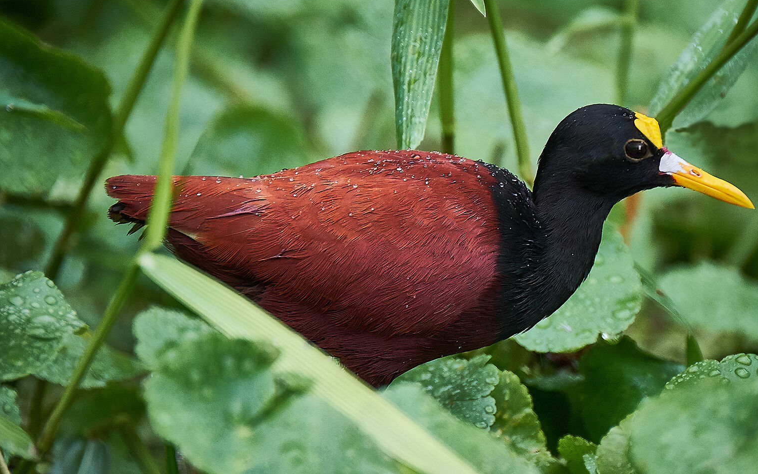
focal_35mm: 970
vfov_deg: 1.4
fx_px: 20040
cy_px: 274
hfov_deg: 2.2
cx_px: 480
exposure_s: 1/250
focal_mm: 400
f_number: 5.6
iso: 1250
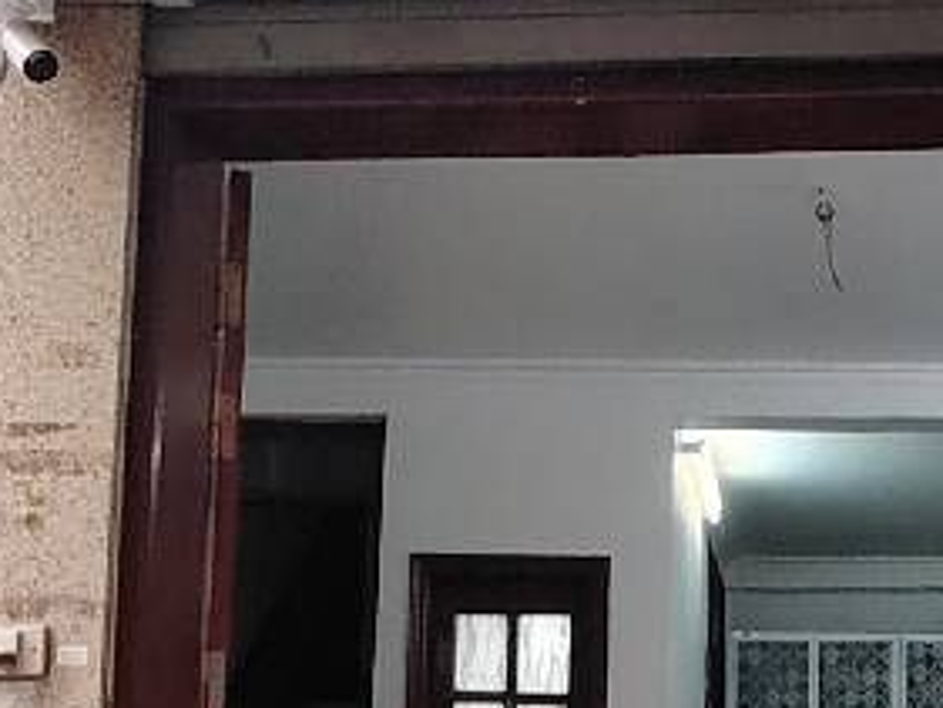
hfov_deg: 29.9
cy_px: 695
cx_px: 839
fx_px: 1690
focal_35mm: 62
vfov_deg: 22.8
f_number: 2.2
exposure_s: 1/50
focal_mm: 1.42
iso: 120
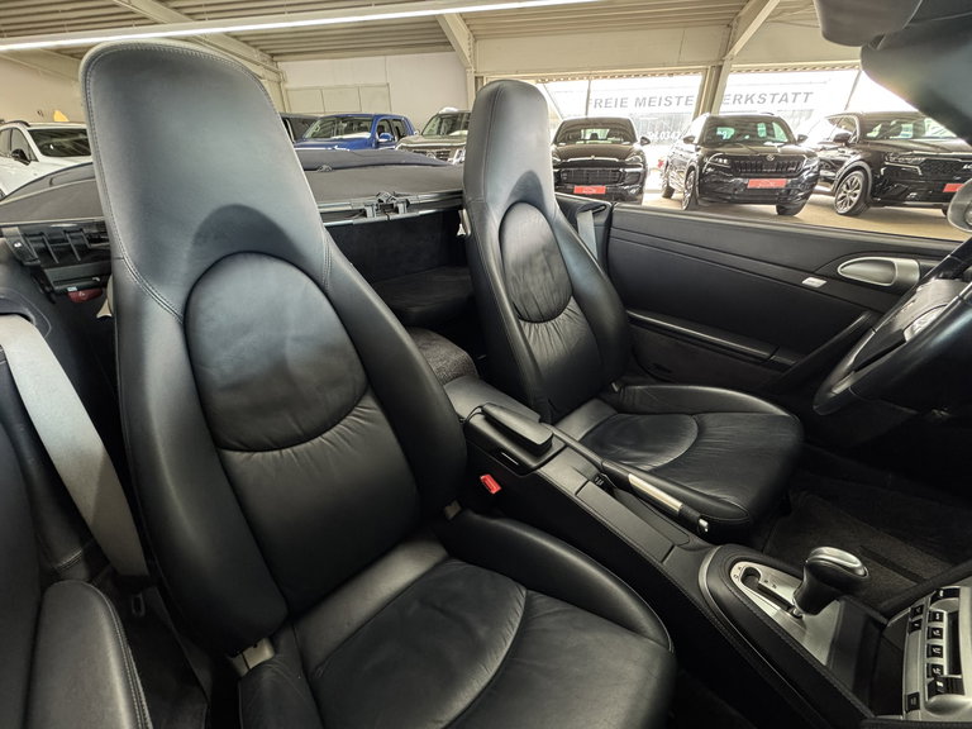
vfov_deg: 85.7
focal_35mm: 14
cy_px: 364
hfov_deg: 102.1
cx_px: 486
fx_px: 393
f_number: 2.2
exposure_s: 1/50
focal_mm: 2.22
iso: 400
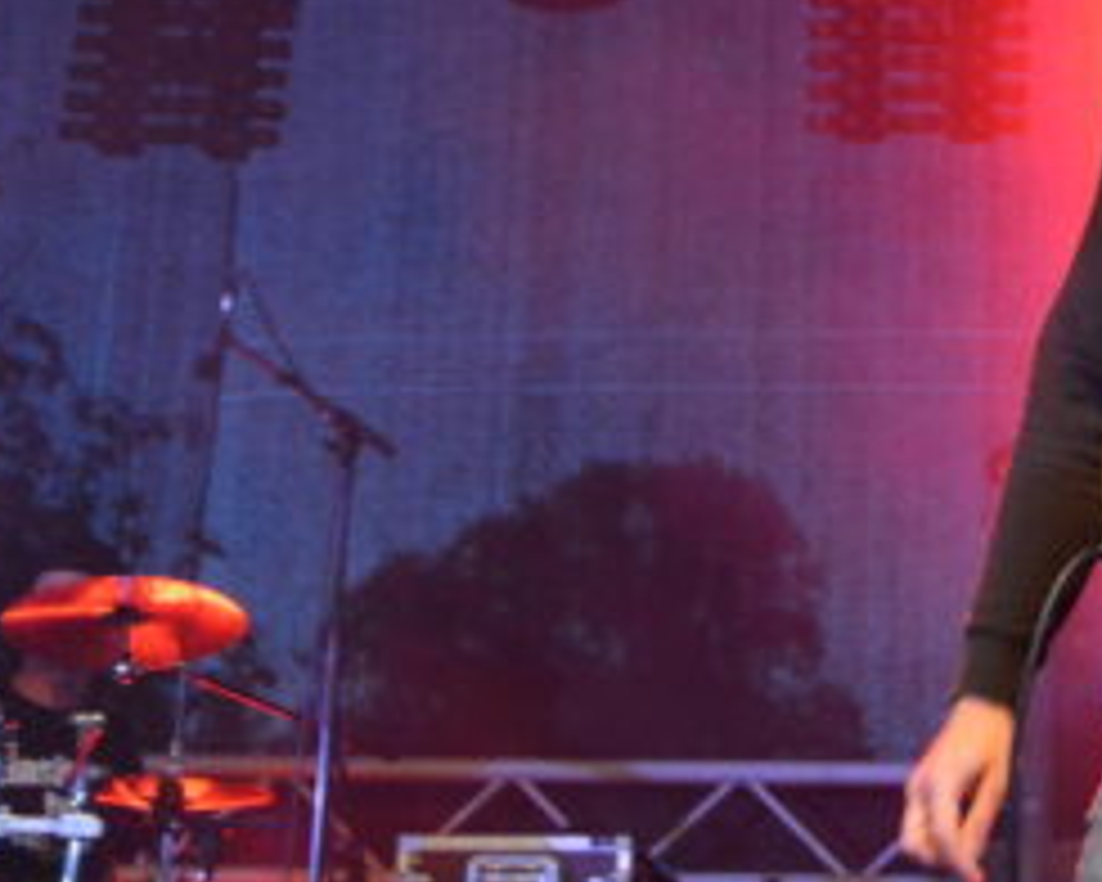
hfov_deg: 19.9
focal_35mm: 94
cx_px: 1032
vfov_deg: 16.2
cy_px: 83
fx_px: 3066
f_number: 4.5
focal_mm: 28
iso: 3200
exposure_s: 1/25
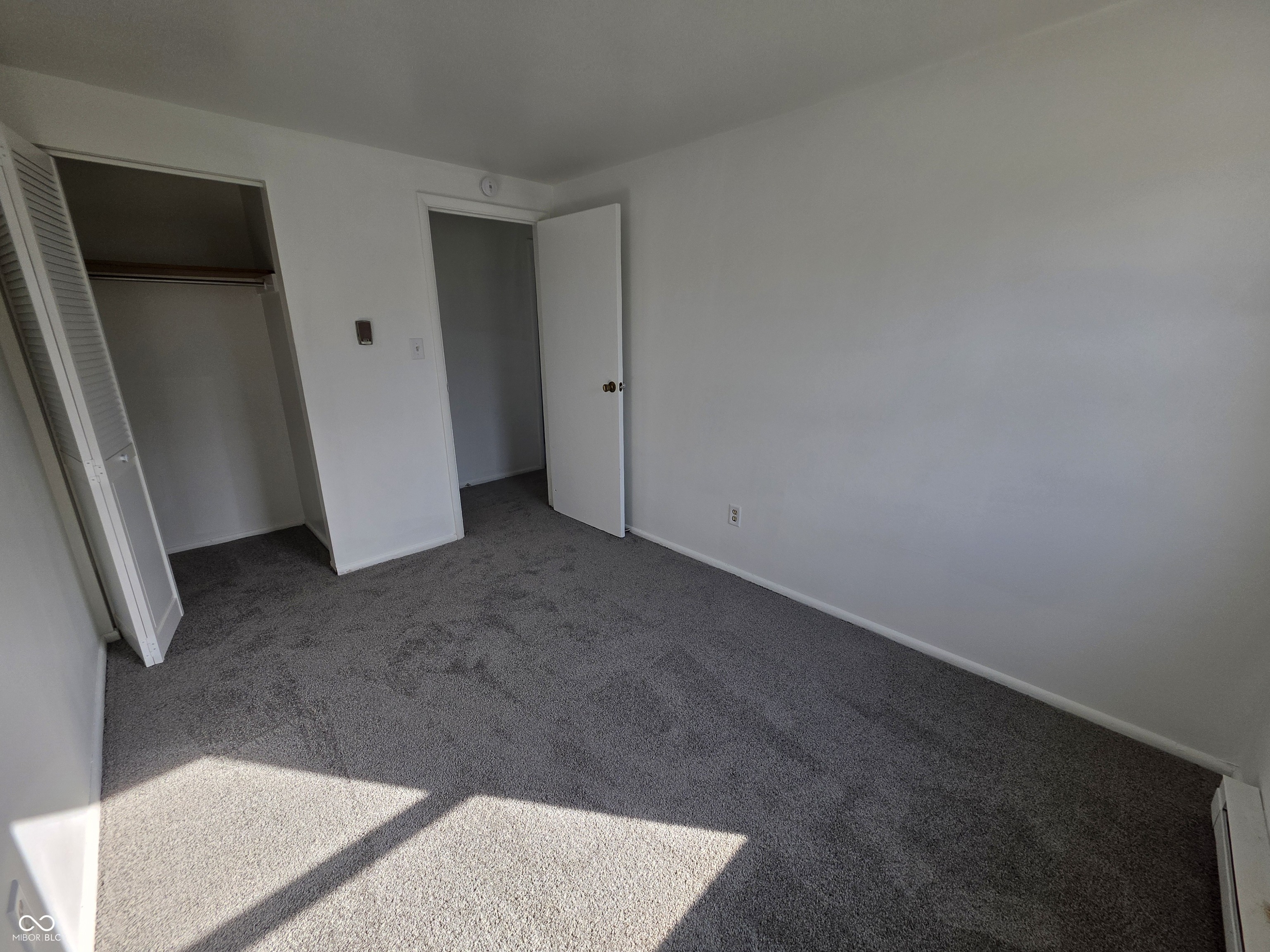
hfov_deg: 106.2
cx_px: 635
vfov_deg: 89.9
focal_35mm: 13
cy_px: 476
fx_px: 477
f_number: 1.9
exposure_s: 1/340
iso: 40
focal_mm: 2.2
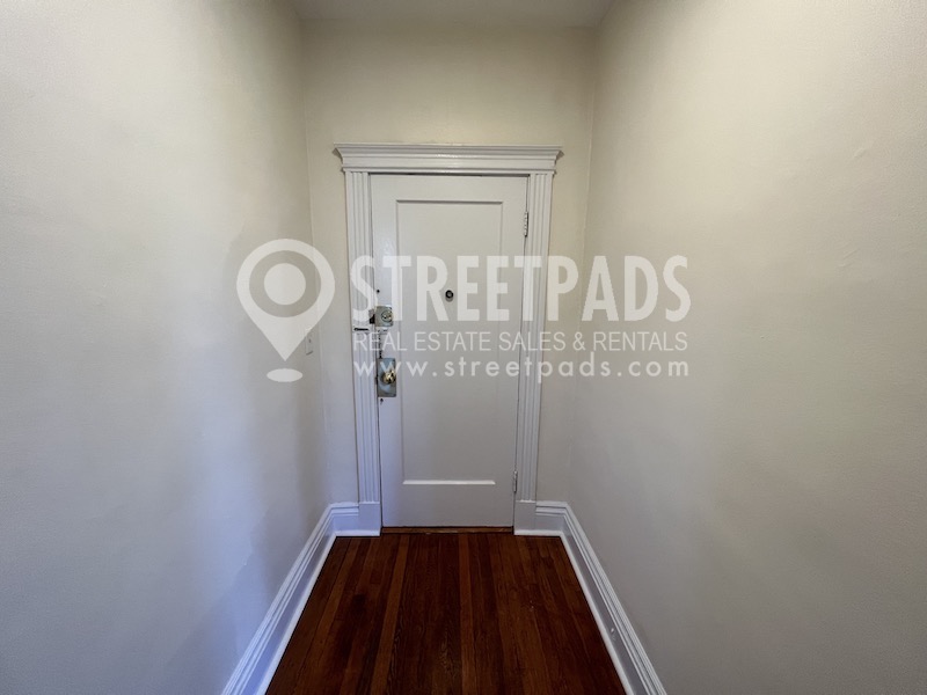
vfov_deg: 89.9
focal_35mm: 13
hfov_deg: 106.2
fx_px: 348
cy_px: 348
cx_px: 464
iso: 160
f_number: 1.8
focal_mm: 1.57
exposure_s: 1/120
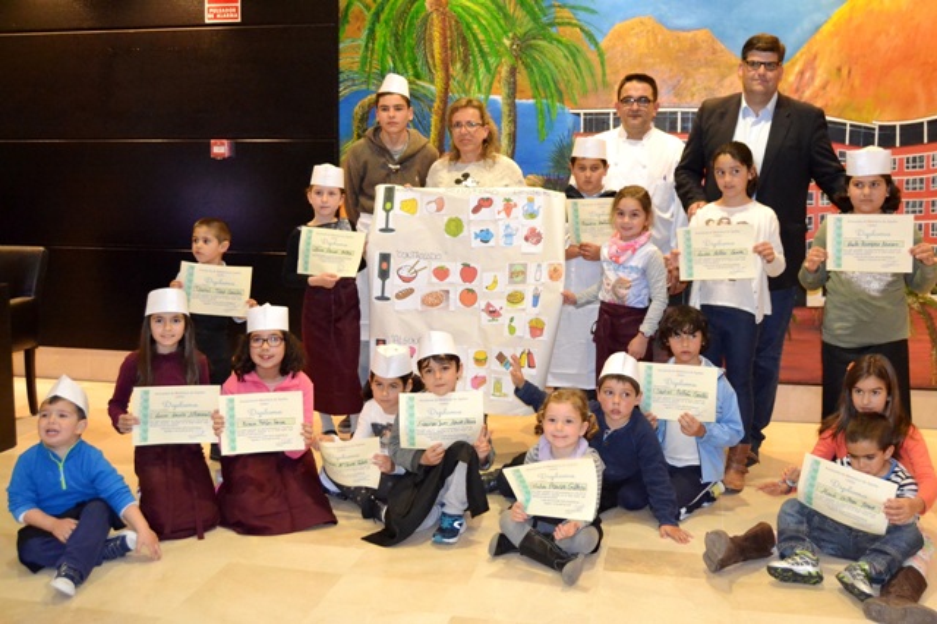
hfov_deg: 62.0
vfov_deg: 43.6
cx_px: 468
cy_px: 312
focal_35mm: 30
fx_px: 780
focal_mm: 20
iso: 3200
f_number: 3.5
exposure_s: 1/60
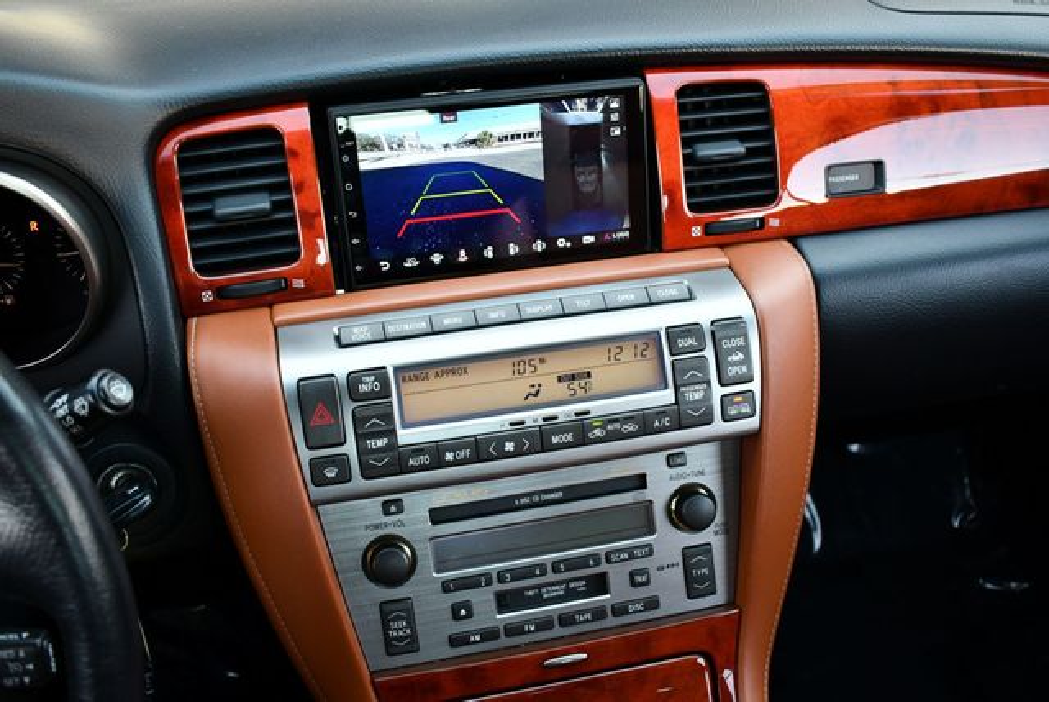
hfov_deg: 53.1
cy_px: 351
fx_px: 1050
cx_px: 524
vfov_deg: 36.9
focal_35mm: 36
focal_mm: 18
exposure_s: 1/250
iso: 800
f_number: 3.5
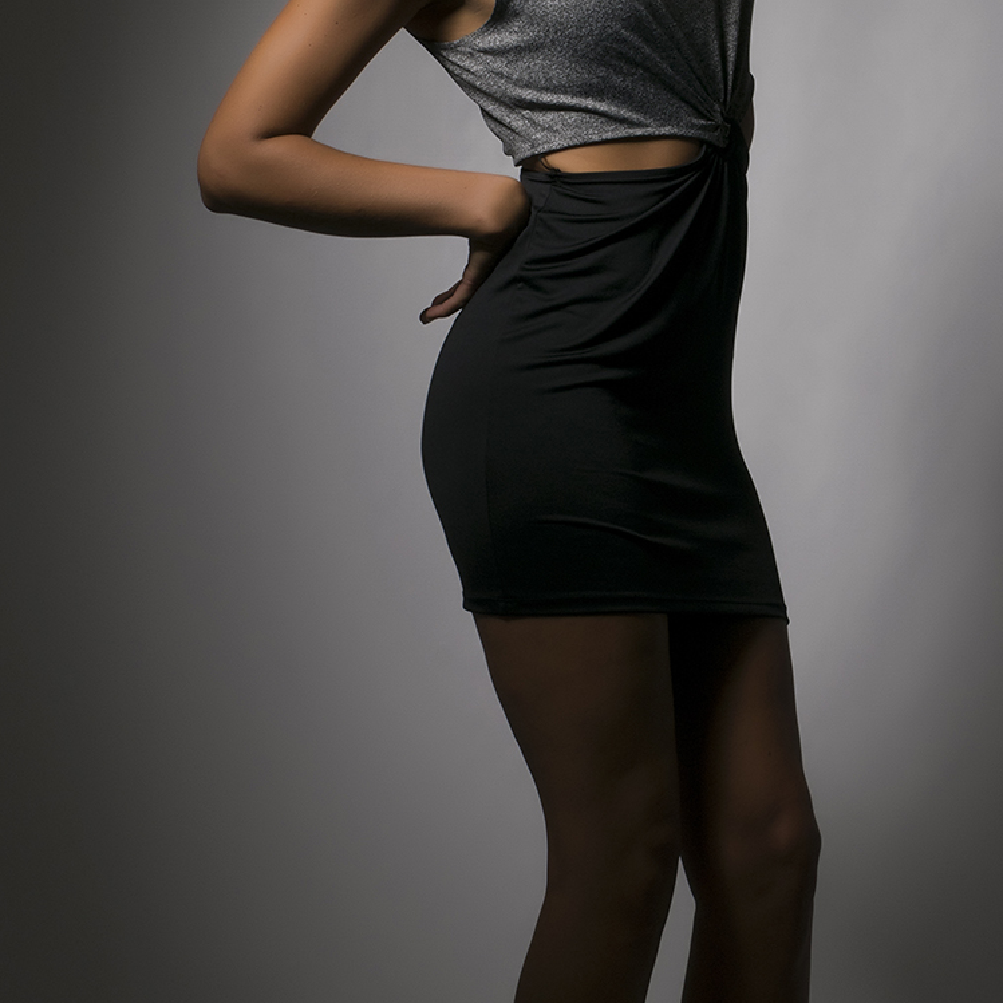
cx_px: 593
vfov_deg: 17.7
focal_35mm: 98
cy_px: 534
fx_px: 3213
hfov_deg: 17.7
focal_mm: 36
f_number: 16
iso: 100
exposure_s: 1/100
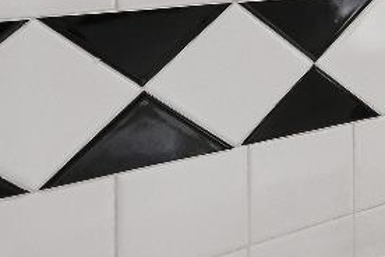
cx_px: 953
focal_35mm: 76
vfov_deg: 16.9
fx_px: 813
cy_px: -78
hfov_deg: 14.6
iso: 200
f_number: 8
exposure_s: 1/80
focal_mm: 14
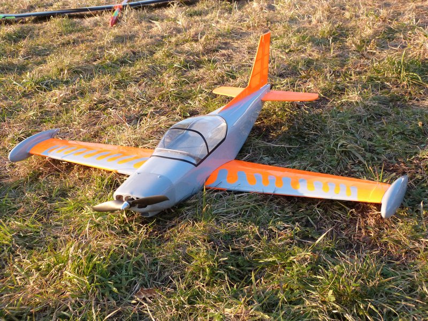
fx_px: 606
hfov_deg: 38.9
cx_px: 214
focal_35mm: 49
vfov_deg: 29.7
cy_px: 160
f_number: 3.2
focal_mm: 8.7
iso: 400
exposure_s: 1/400
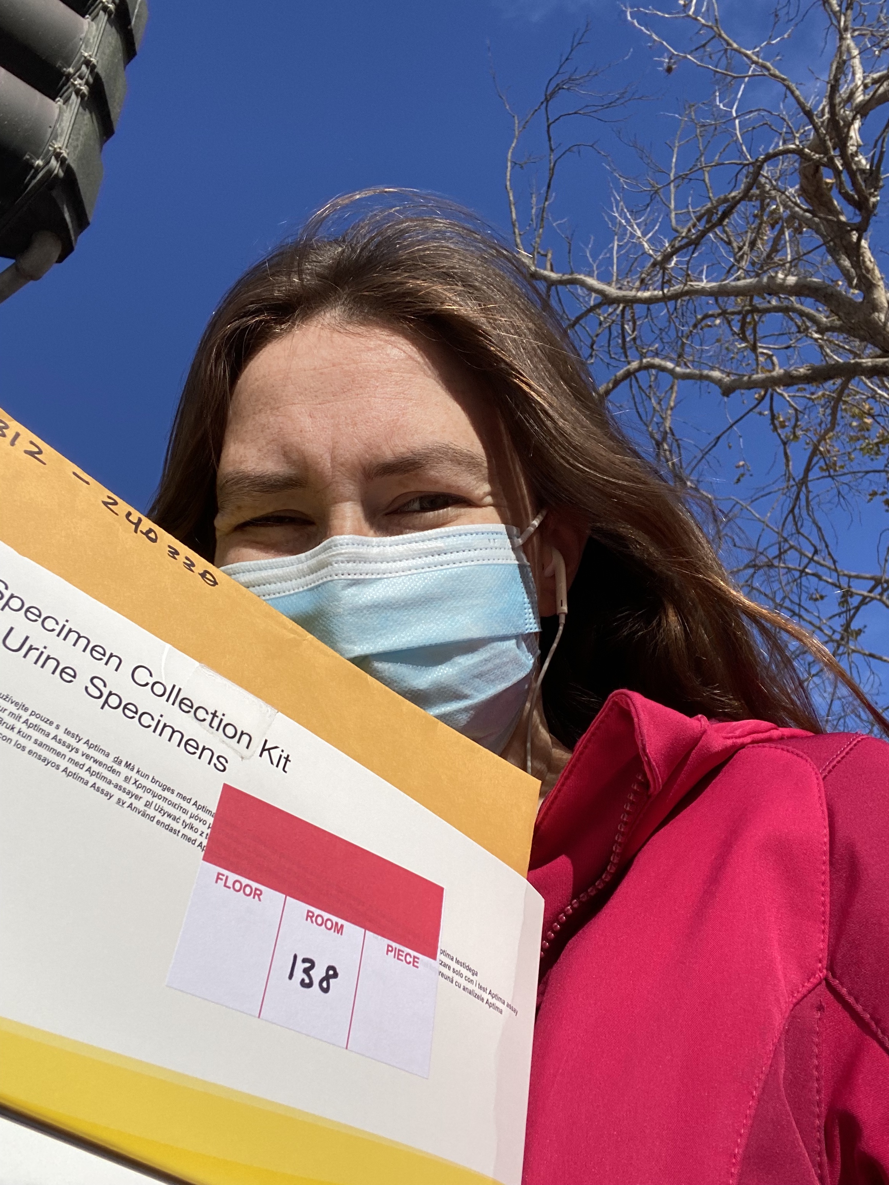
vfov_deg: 60.0
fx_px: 1027
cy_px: 592
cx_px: 444
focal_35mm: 30
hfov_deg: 46.8
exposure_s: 1/1923
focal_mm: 2.71
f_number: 2.2
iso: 25
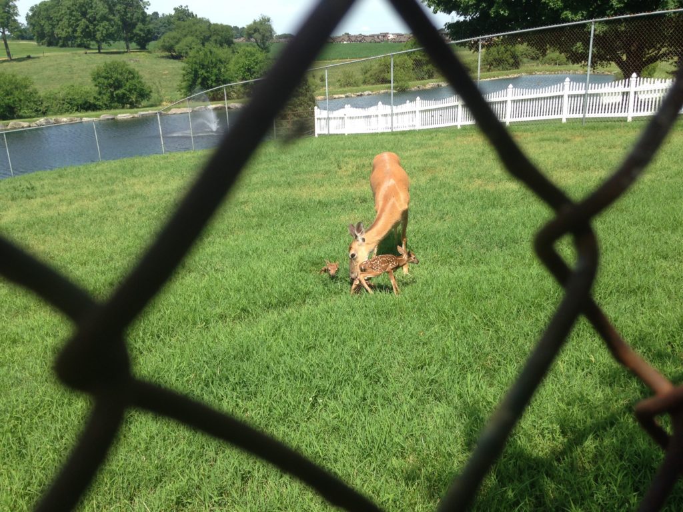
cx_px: 342
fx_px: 651
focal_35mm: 33
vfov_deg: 42.9
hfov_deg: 55.4
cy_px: 256
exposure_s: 1/809
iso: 50
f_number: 2.4
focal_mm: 4.12
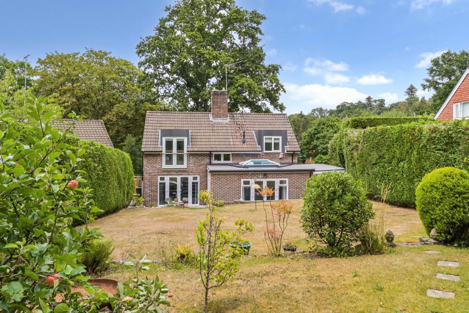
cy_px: 156
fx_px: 326
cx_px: 234
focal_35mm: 25
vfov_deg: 51.3
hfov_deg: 71.5
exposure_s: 1/160
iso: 400
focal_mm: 25
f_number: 13
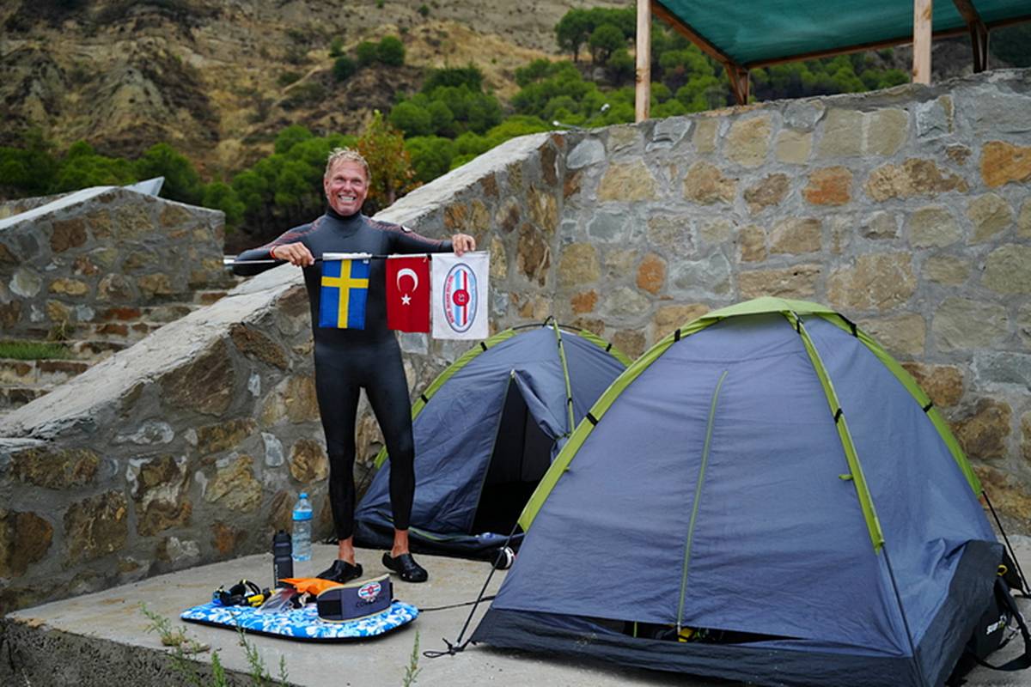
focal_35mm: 37
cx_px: 516
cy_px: 344
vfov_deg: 36.2
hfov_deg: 52.3
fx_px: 1051
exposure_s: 1/320
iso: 1000
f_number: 2.8
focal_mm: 36.7
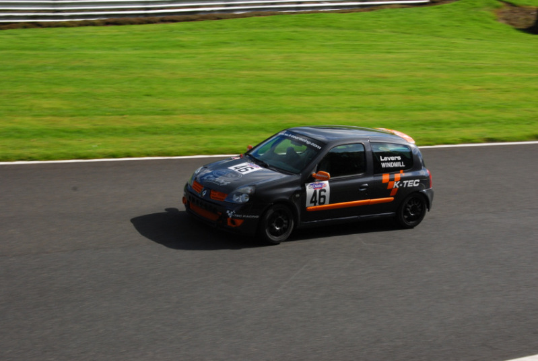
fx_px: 1122
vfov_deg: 18.2
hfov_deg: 27.0
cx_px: 269
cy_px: 180
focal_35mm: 75
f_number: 13
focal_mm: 50
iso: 400
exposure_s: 1/320
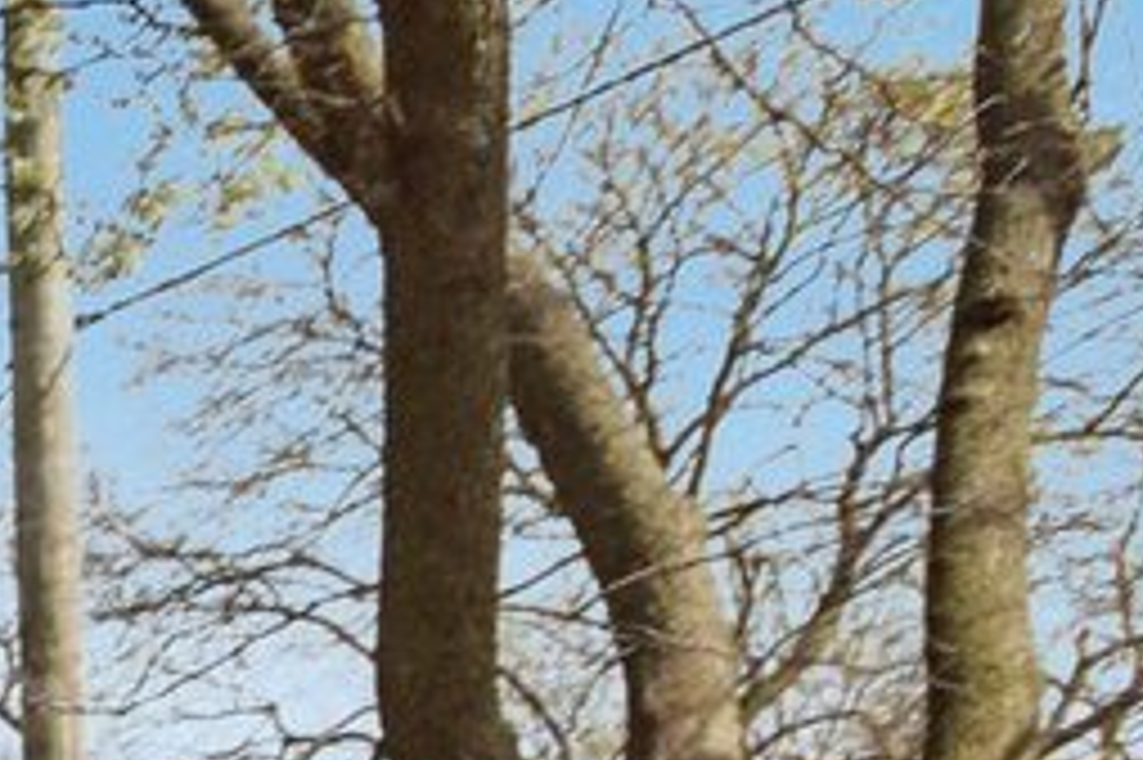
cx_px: -1809
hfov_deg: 12.6
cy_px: 1313
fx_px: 3649
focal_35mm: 115
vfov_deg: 11.2
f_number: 8
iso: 400
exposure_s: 1/800
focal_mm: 12
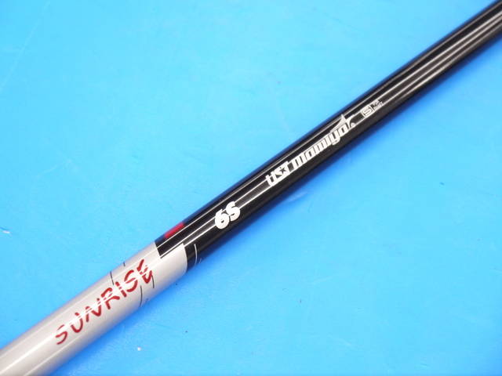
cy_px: 188
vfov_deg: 17.6
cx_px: 251
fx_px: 1218
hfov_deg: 23.3
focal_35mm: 84
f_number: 5.6
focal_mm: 42
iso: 800
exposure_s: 1/100
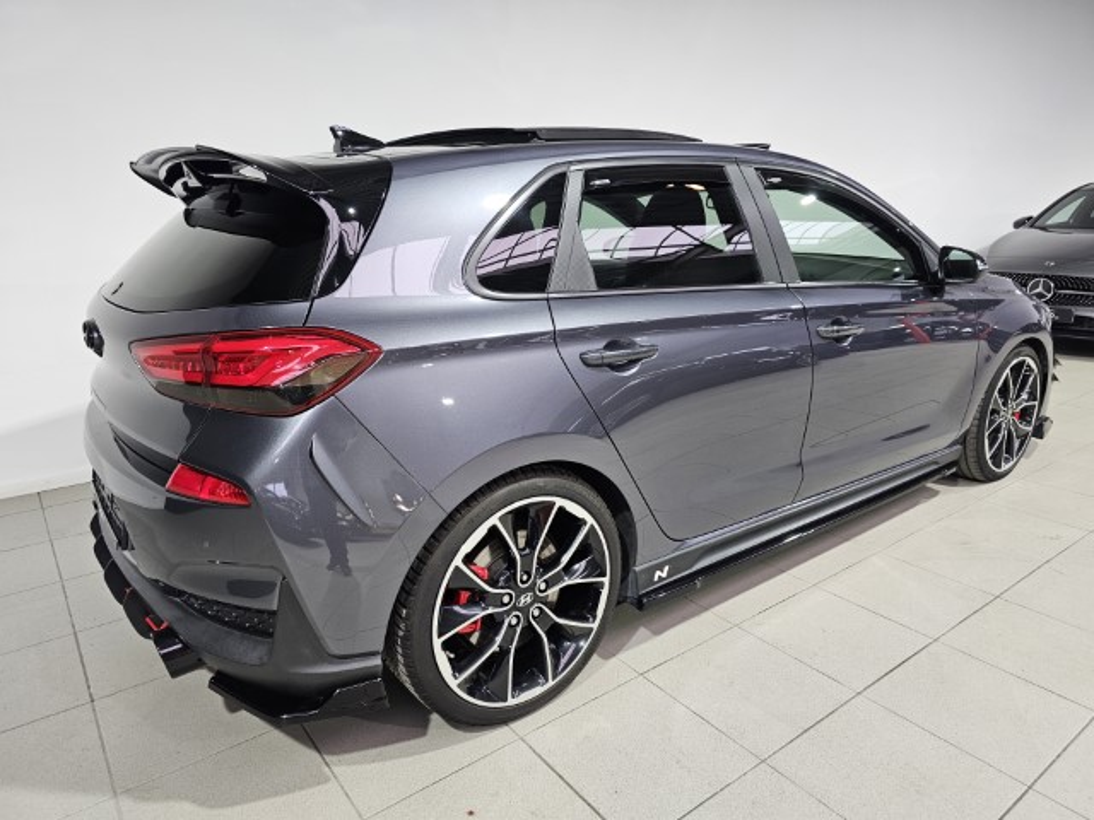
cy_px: 410
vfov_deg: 58.9
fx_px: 727
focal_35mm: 23
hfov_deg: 73.9
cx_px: 547
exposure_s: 1/100
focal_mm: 6.3
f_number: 1.7
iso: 160
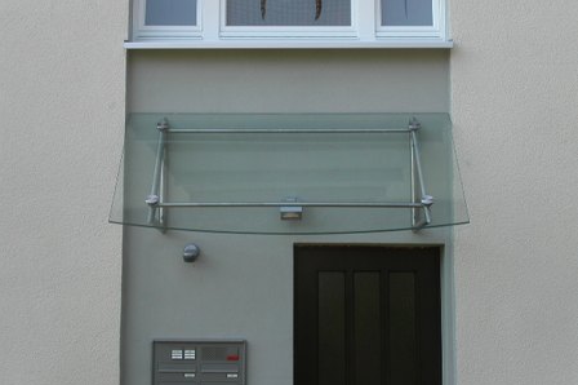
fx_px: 1123
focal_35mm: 70
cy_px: 175
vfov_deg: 19.4
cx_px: 289
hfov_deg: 28.9
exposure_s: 1/180
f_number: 5.6
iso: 100
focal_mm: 13.8
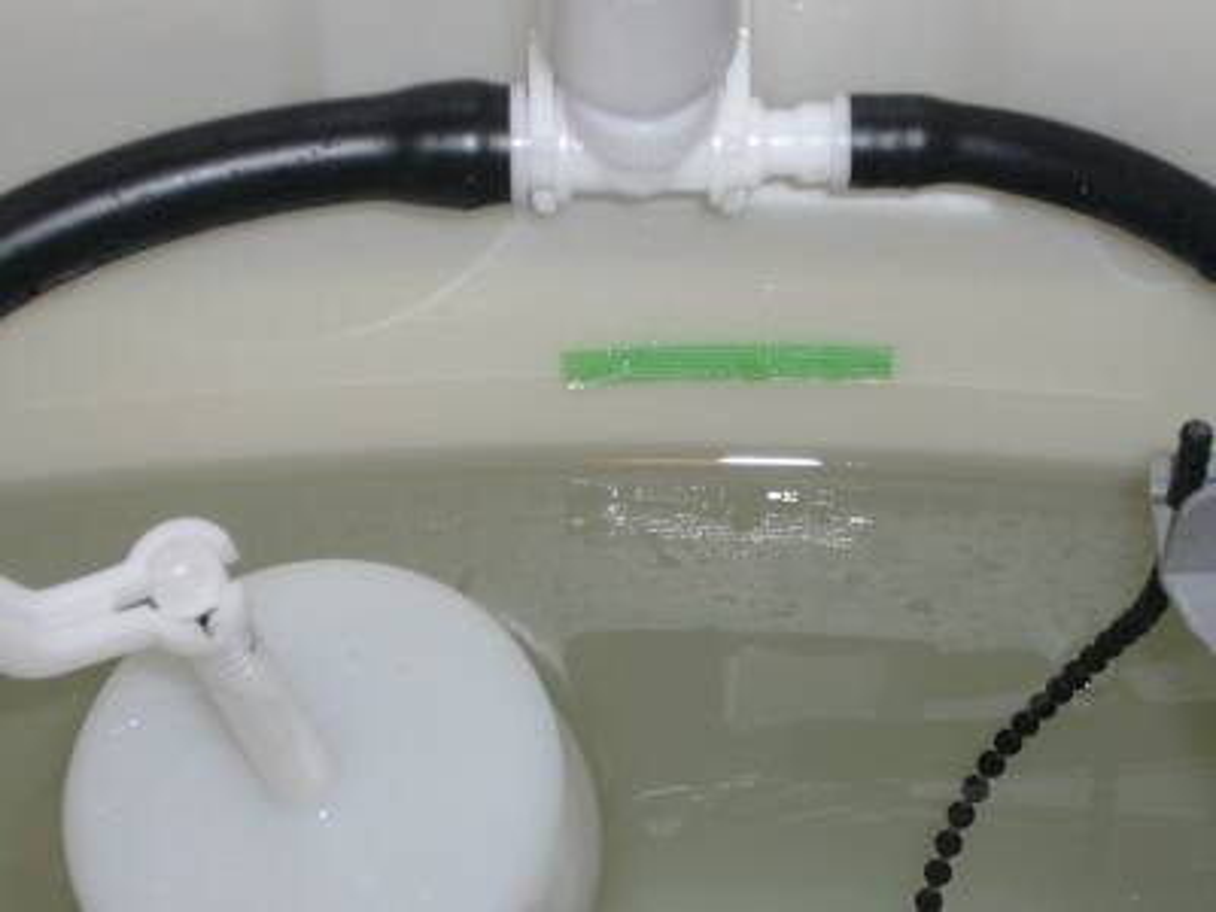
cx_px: 608
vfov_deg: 13.6
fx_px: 3829
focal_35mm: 109
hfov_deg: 18.0
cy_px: 456
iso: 100
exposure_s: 1/30
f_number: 4.8
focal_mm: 13.2
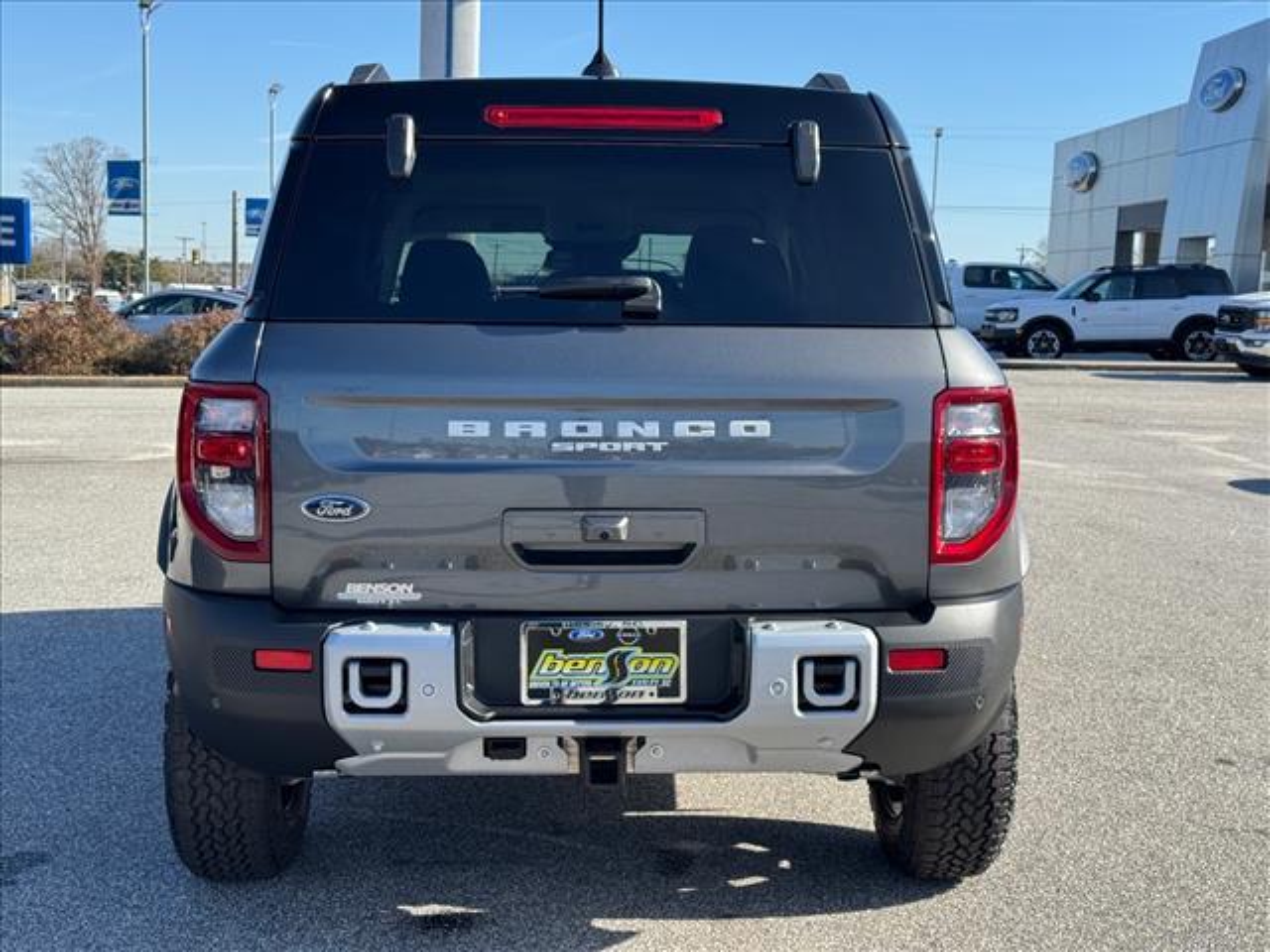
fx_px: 1761
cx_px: 635
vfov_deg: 30.3
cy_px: 476
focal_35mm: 48
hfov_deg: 39.7
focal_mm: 6.76
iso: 64
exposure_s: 1/1524
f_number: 1.78
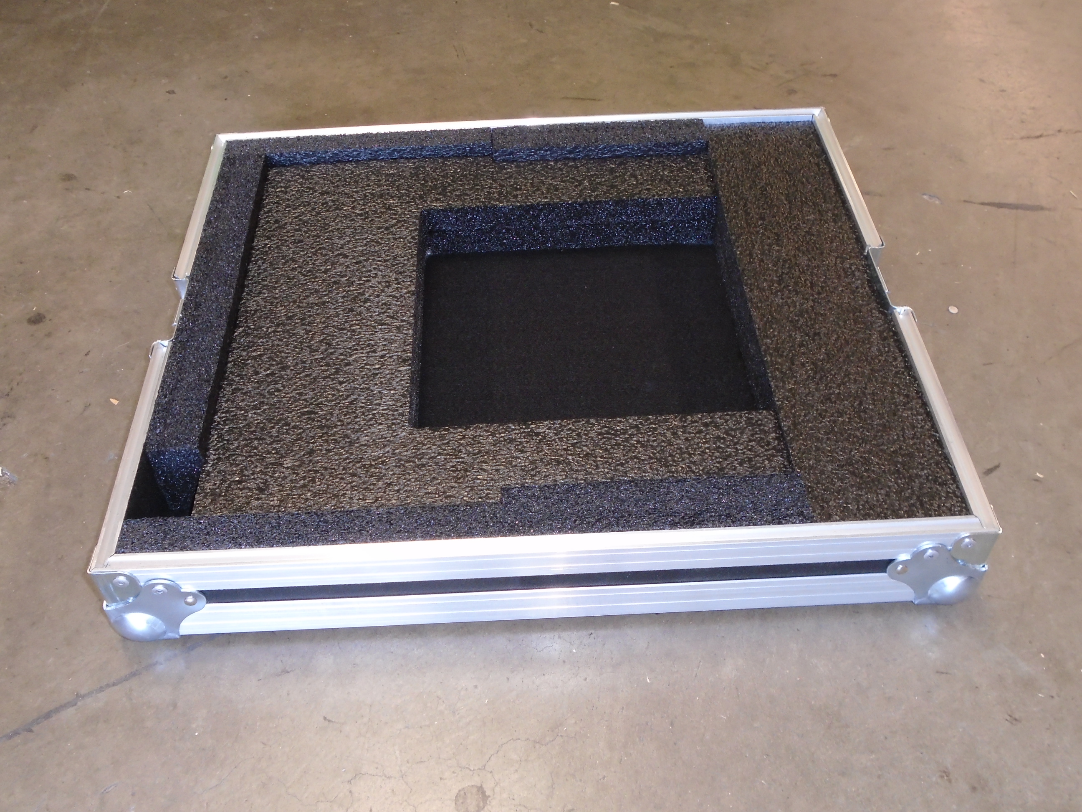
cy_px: 406
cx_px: 541
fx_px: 1125
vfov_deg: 39.7
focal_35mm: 36
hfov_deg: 51.4
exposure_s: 1/40
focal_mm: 6.4
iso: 250
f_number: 3.8
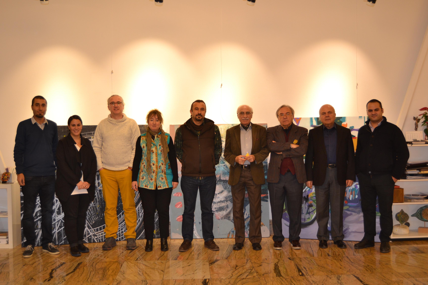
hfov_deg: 49.6
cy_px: 142
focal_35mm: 39
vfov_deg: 34.2
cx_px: 214
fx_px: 464
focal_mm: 26
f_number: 4
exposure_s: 1/80
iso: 400
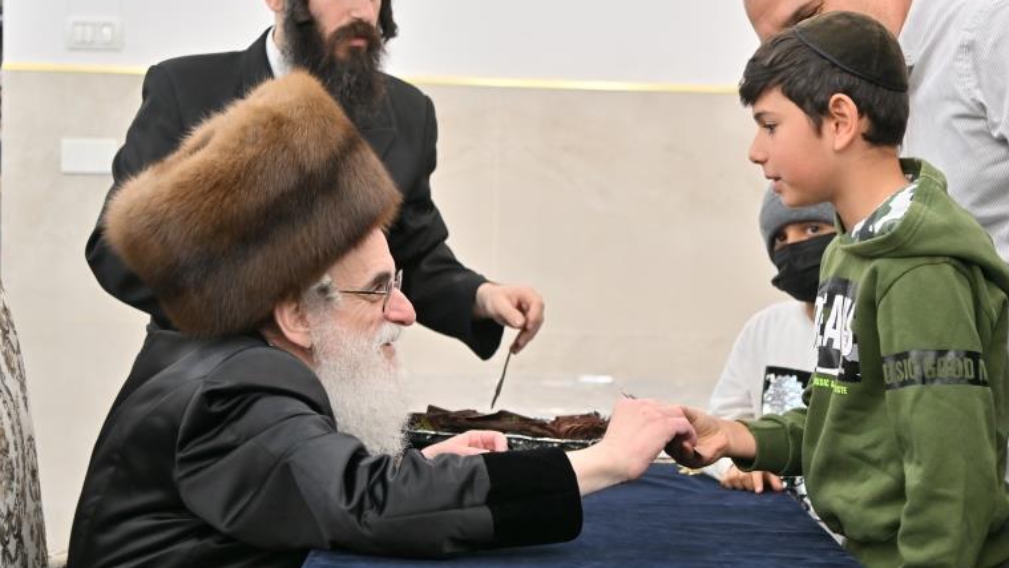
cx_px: 606
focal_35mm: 82
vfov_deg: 14.7
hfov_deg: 25.8
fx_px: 2194
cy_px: 358
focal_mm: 58
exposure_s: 1/100
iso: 320
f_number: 4
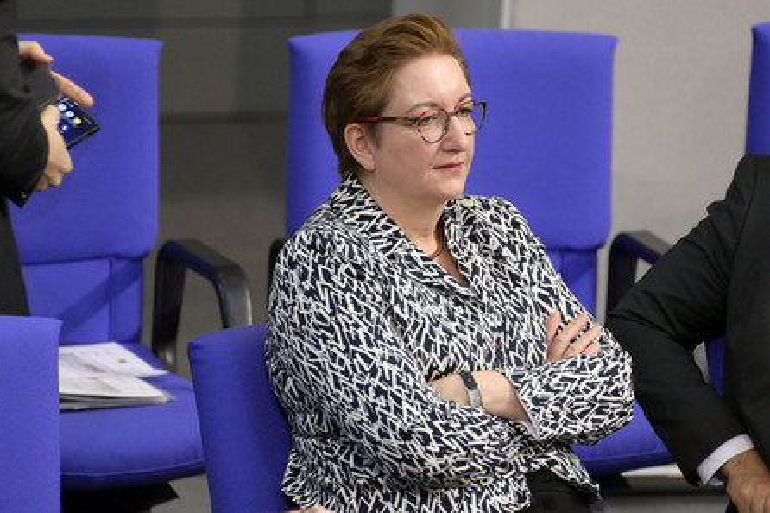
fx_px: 10797
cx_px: 382
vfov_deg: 2.7
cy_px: 257
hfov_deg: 4.1
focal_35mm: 505
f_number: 5.6
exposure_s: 1/200
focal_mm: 500
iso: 10000
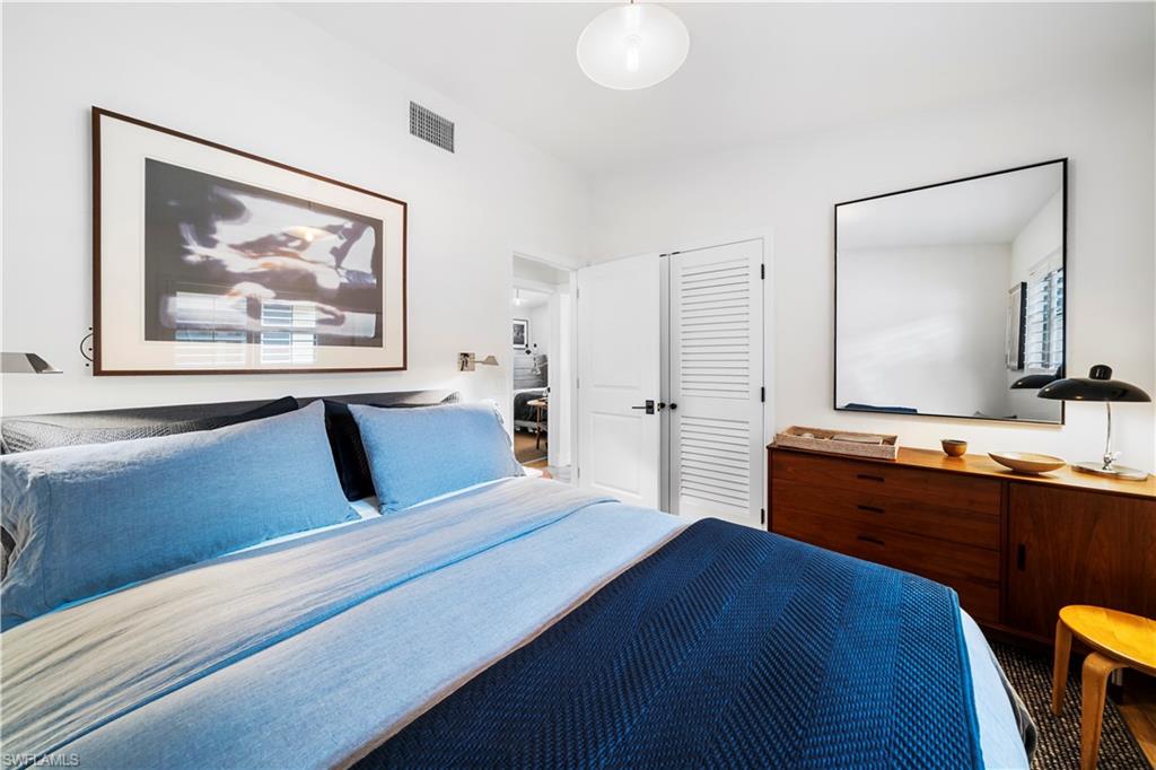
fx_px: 385
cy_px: 385
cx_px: 578
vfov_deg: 90.0
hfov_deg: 112.6
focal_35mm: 12
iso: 320
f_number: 8
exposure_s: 1/1.67
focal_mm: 12
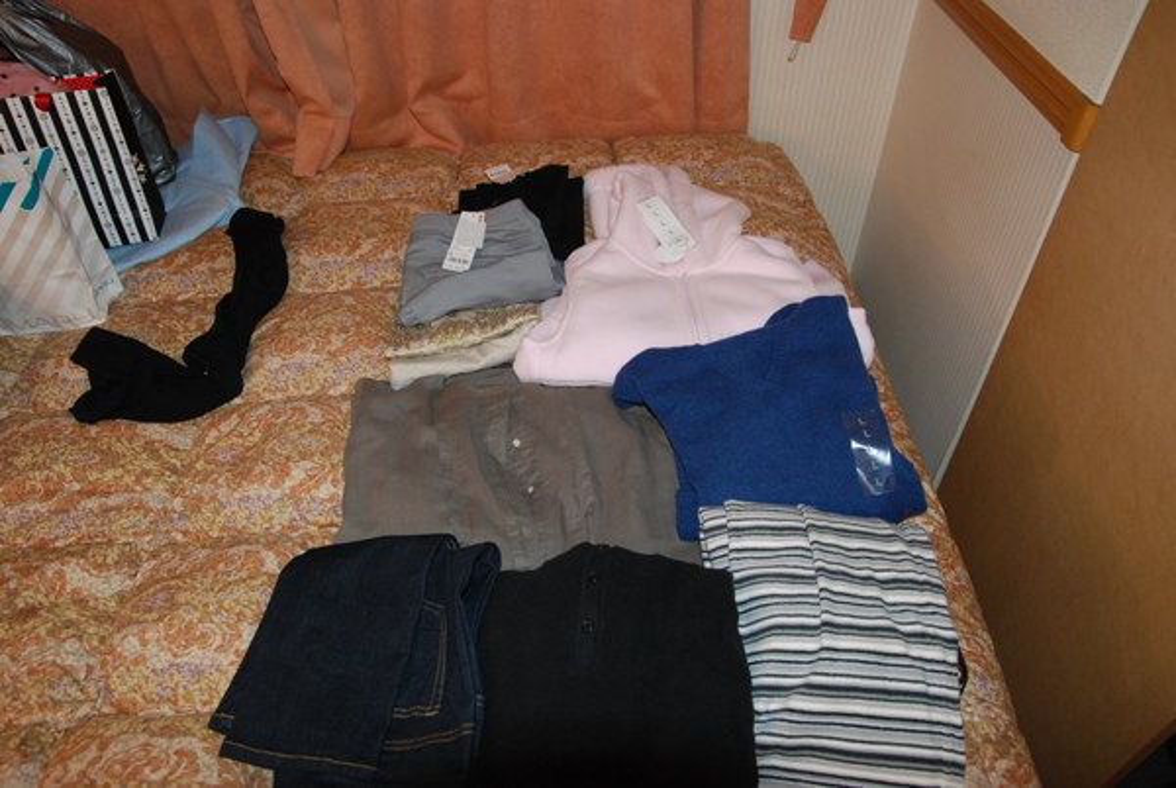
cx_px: 588
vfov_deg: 50.6
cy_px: 394
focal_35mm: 26
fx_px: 834
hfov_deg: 70.4
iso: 800
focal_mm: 17
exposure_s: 1/60
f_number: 5
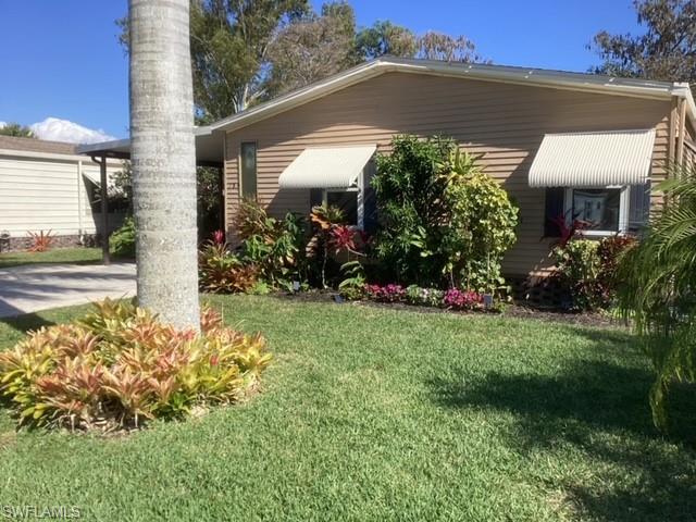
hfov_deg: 58.4
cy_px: 261
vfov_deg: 45.4
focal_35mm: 31
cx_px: 348
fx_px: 623
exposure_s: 1/1131
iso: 25
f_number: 2.4
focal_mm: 3.3
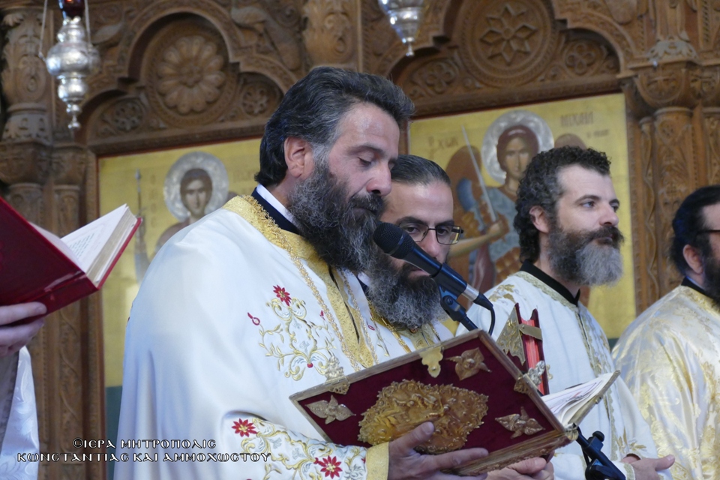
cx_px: 360
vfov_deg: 8.1
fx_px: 3400
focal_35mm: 170
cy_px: 240
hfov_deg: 12.1
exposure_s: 1/80
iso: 1600
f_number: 4
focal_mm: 61.93
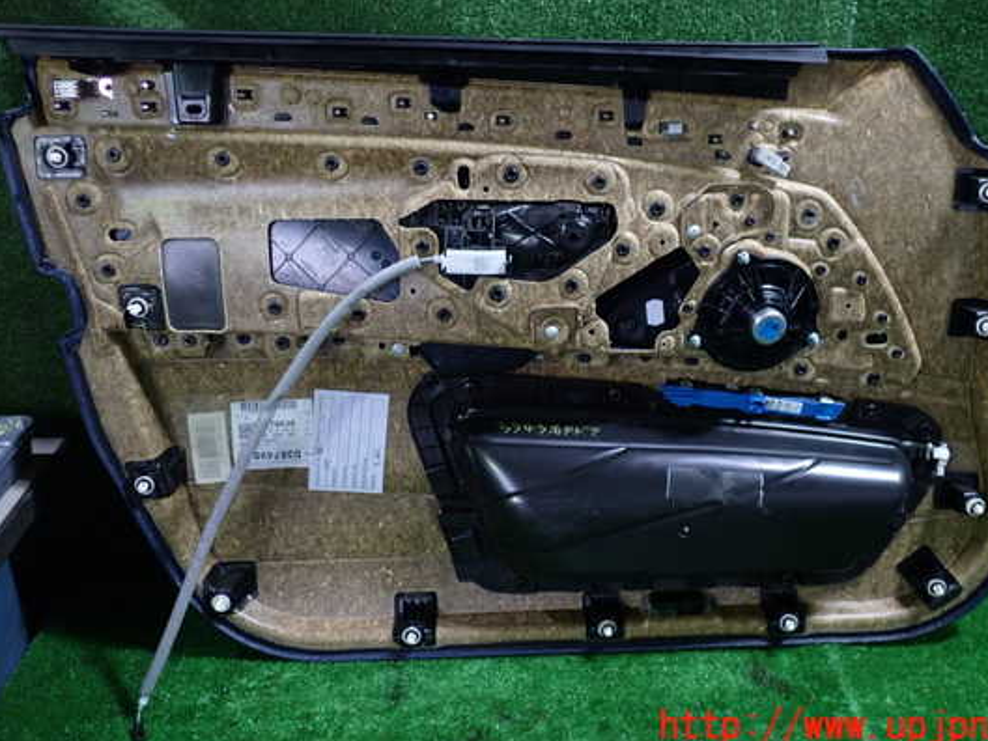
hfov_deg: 53.9
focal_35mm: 34
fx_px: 971
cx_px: 521
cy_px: 330
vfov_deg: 41.8
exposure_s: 1/30
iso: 250
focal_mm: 5.4
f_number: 2.3
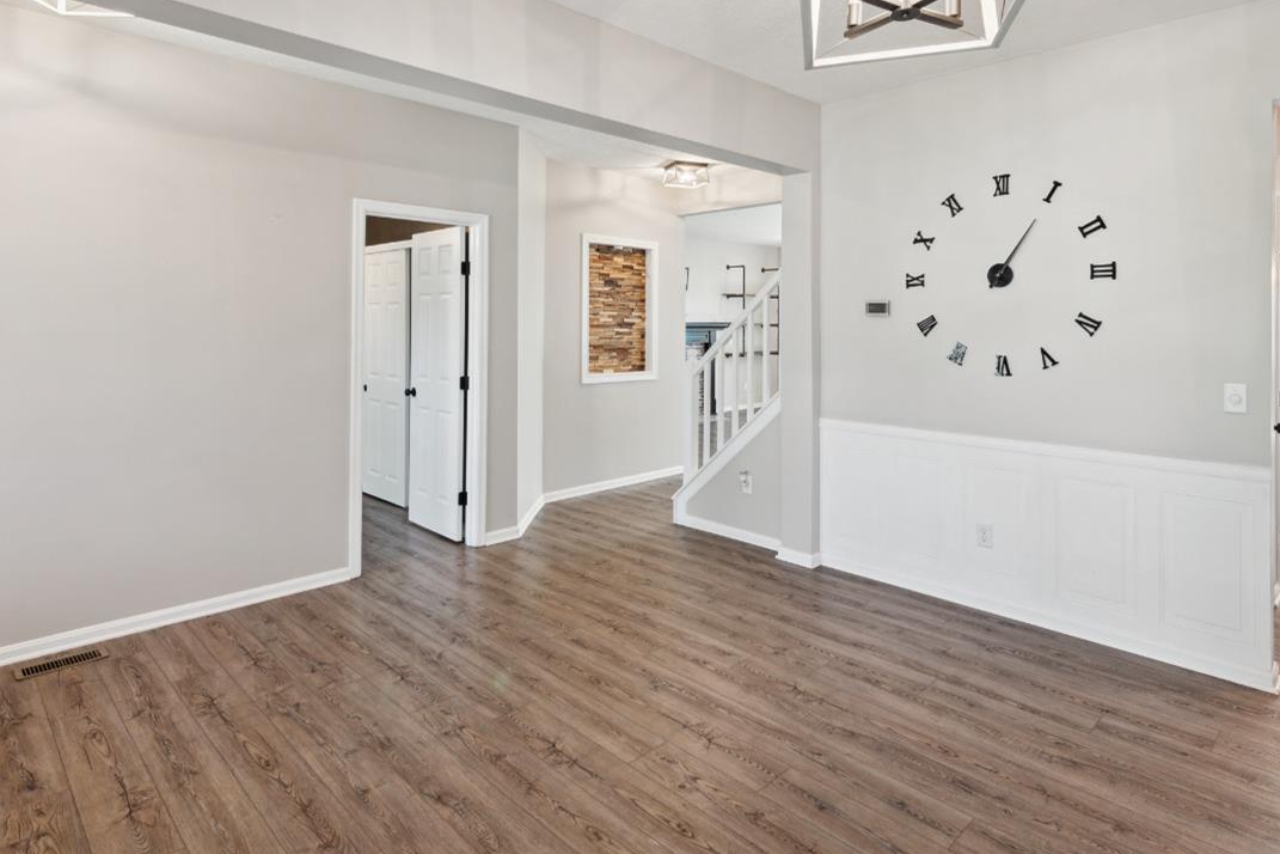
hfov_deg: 81.2
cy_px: 307
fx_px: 747
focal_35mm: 21
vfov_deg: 58.5
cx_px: 667
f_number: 8
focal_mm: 15
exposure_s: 1/8
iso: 100
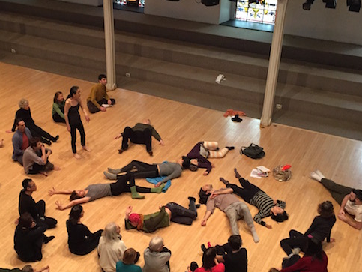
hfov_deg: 39.4
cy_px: 163
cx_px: 143
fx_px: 502
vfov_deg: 30.2
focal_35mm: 48
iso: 250
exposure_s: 1/30
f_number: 2.2
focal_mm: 4.15
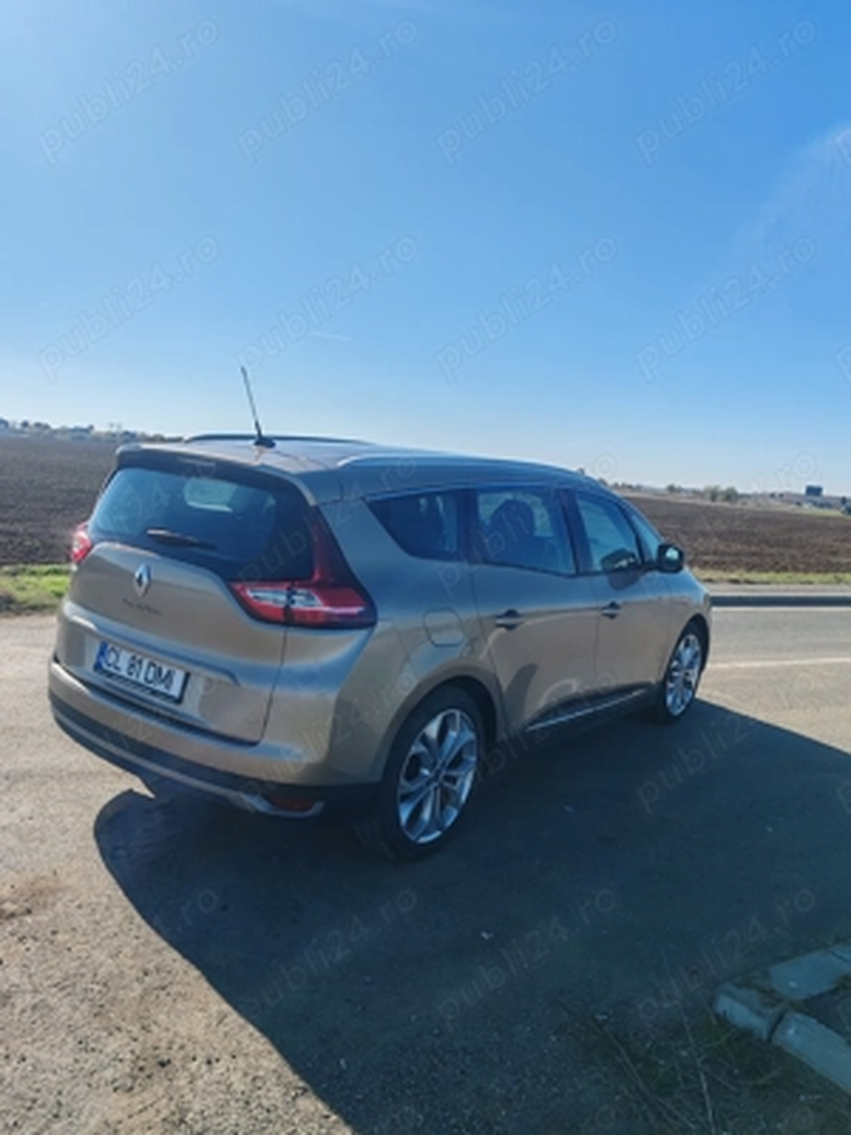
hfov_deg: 51.4
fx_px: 885
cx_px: 426
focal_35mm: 27
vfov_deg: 65.3
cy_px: 568
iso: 50
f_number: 1.9
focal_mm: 6.12
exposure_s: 1/1100
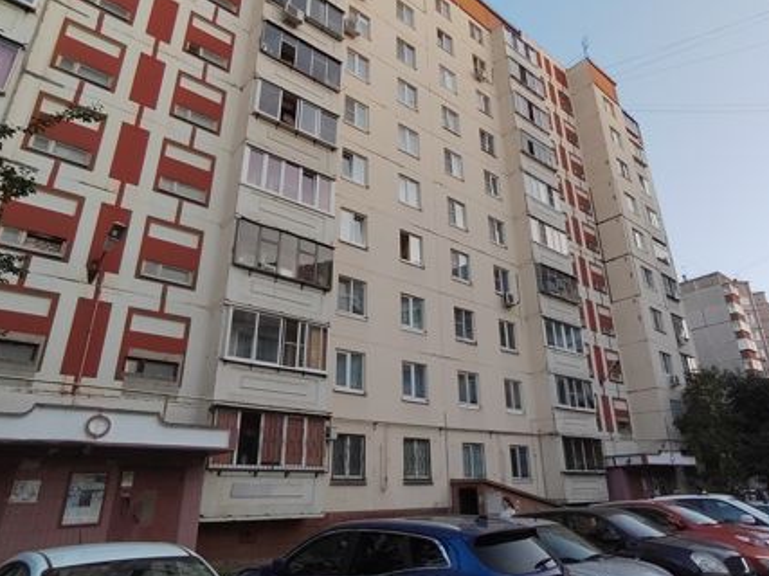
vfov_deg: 56.7
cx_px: 421
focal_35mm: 24
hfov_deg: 71.4
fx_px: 533
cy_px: 270
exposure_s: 1/120
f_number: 2.2
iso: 150
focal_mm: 1.68
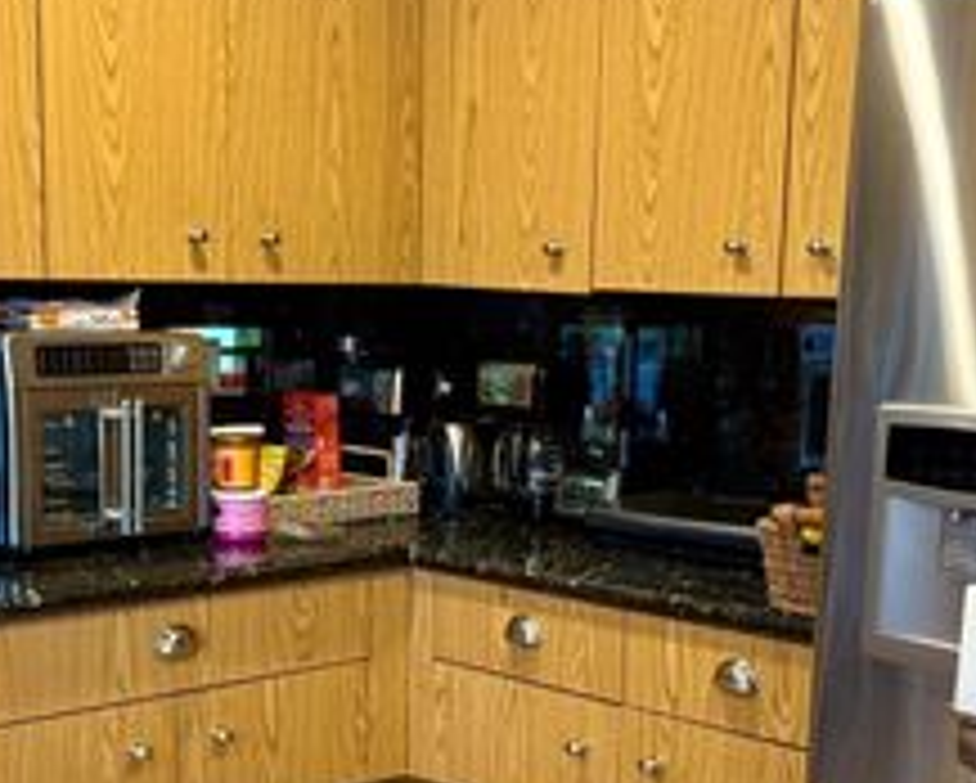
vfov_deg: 23.7
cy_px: 538
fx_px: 1850
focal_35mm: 64
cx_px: 445
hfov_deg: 29.5
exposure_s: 1/60
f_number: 1.78
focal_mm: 6.76
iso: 250
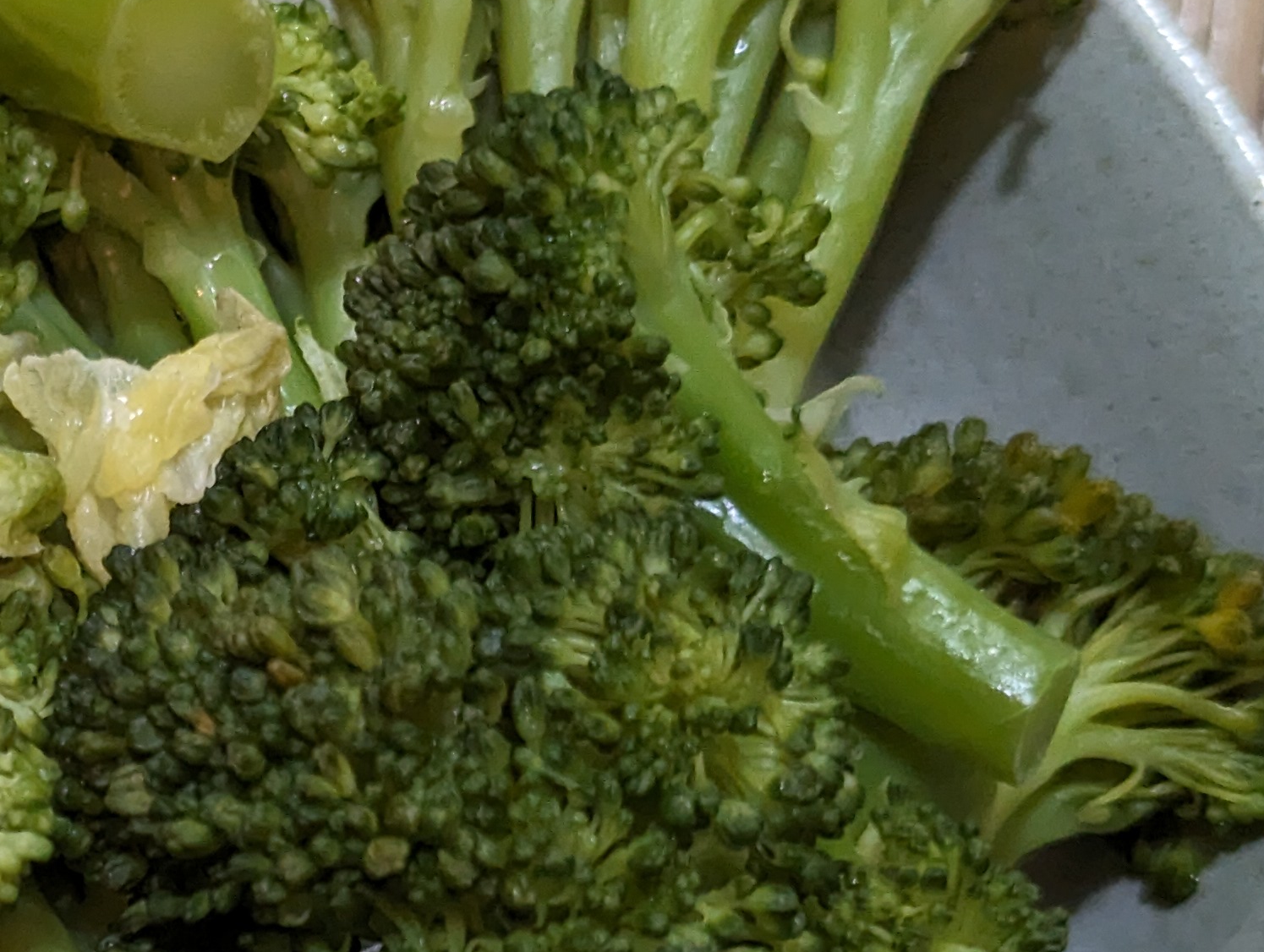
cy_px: 692
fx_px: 4791
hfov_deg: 14.7
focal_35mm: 131
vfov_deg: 11.3
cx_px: -142
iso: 561
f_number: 1.85
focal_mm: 6.81
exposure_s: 1/60
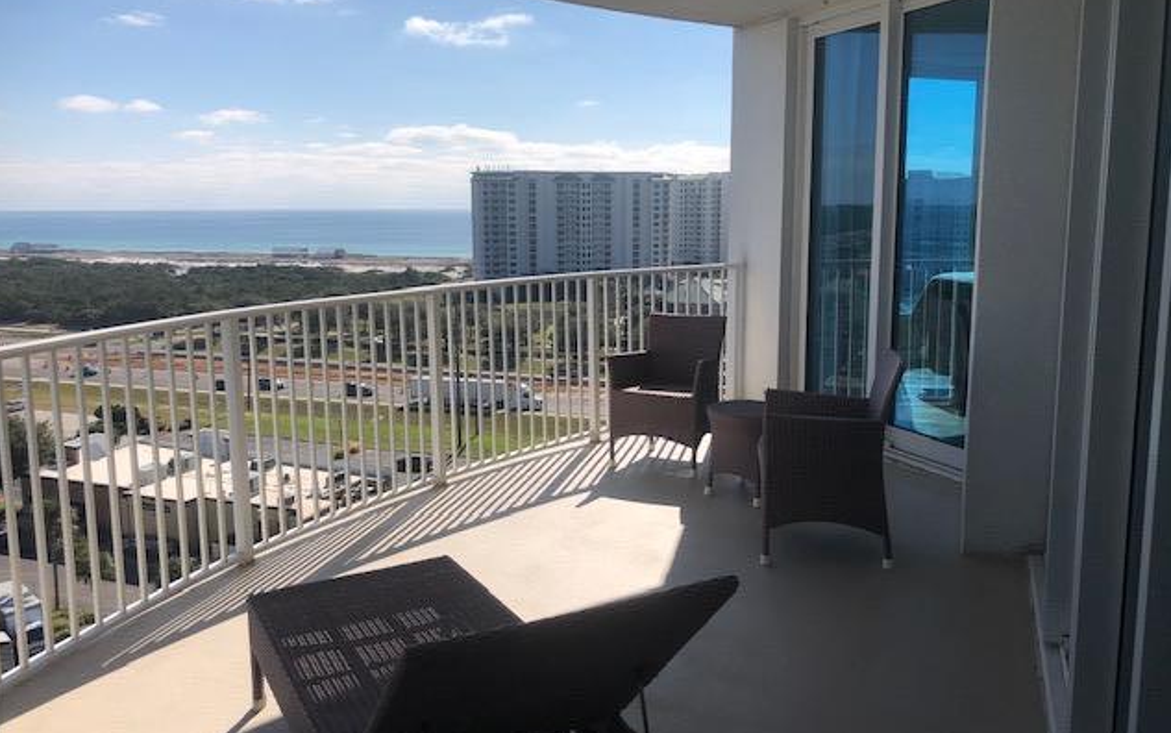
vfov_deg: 41.9
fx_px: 958
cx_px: 585
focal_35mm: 30
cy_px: 361
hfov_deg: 62.9
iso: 20
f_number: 1.8
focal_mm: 3.99
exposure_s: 1/3436
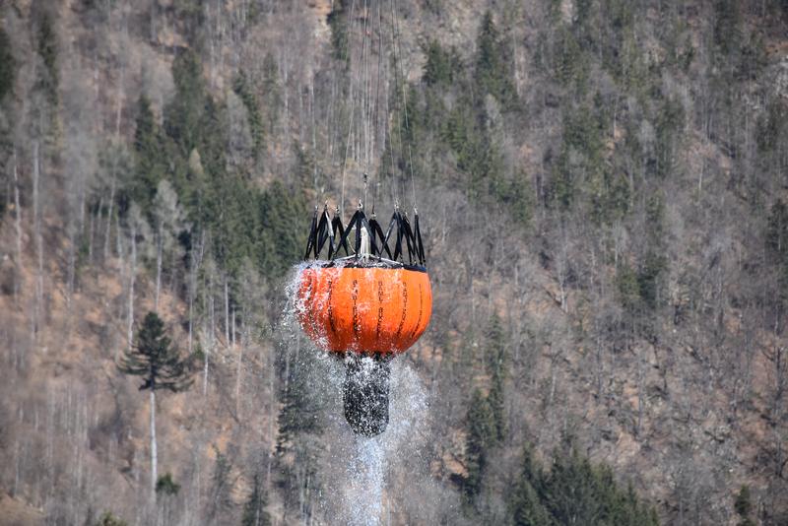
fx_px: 4598
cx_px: 394
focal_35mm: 210
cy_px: 263
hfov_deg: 9.8
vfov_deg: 6.5
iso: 250
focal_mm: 140
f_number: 6.3
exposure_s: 1/640
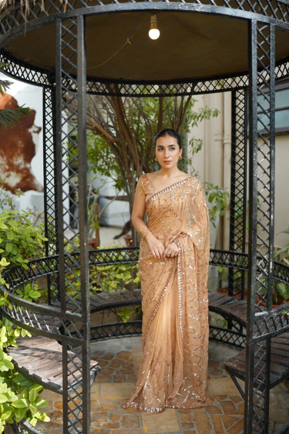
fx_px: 421
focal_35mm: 35
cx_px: 144
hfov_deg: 37.9
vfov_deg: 54.4
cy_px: 217
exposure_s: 1/1250
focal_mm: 35
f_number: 1.6
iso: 160
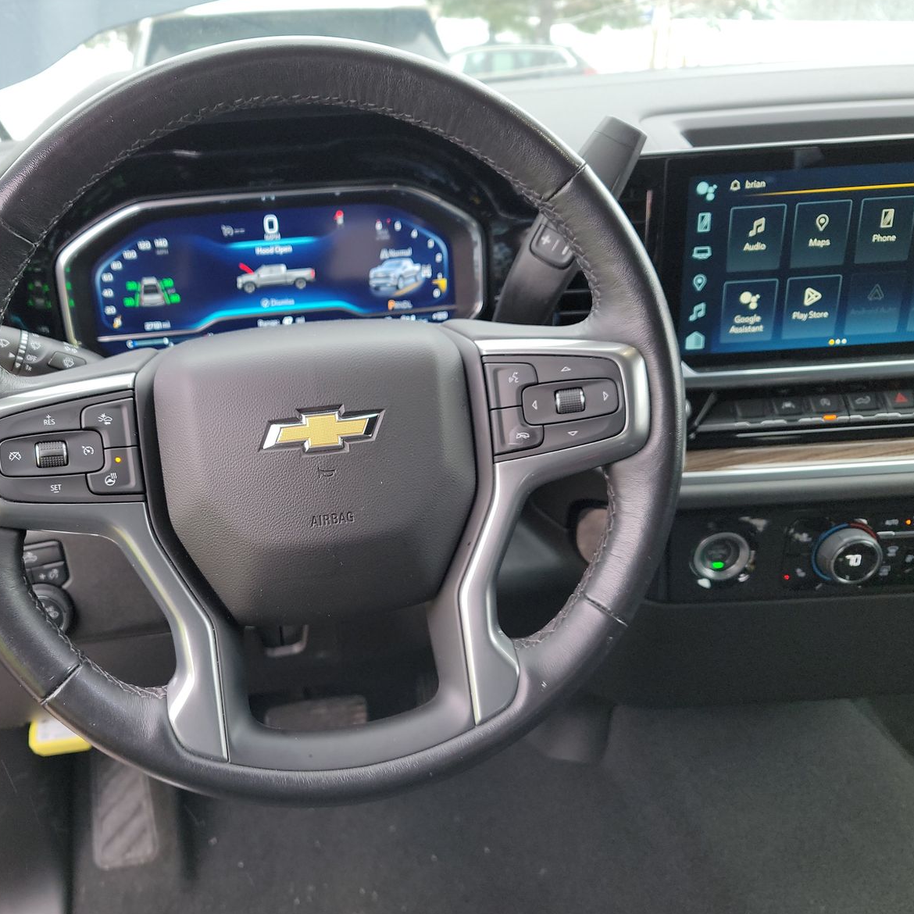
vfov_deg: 55.6
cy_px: 449
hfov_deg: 55.1
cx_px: 351
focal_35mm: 29
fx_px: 866
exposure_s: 1/59
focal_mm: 6.7
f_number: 1.8
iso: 207
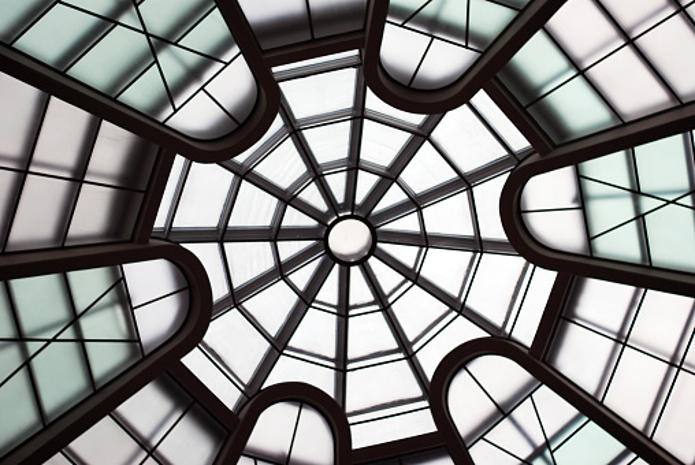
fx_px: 1450
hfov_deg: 27.0
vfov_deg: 18.2
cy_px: 232
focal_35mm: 75
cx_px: 348
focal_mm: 50
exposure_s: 1/160
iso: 100
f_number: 1.8
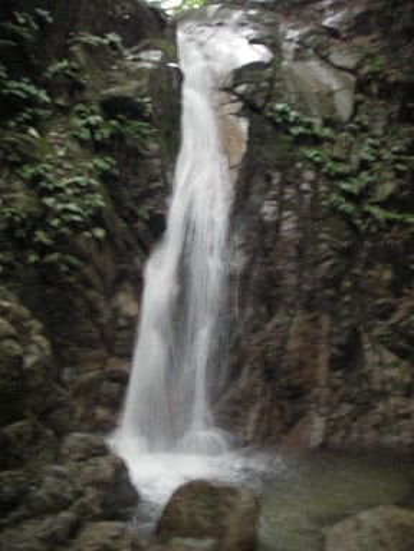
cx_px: 207
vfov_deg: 49.0
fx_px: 606
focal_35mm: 38
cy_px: 276
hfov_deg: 37.7
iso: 200
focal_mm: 6.3
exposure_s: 1/4
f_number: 3.3
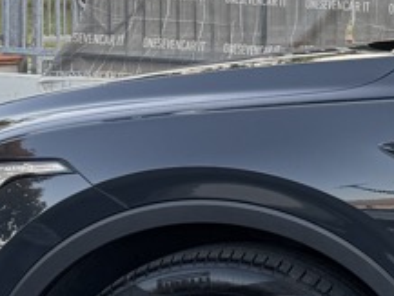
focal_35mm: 129
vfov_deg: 11.5
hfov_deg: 12.5
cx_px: 899
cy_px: 191
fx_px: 1469
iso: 80
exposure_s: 1/121
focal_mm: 6.76
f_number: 1.78
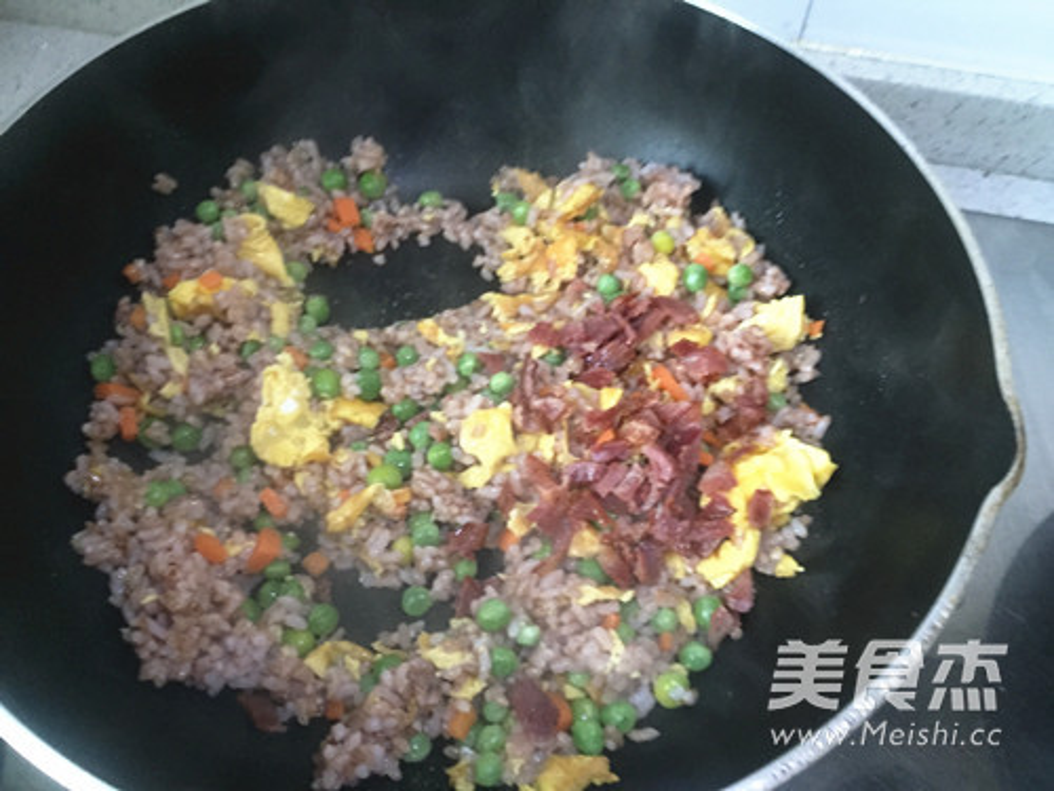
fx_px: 883
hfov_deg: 61.7
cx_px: 527
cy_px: 396
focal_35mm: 29
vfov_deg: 48.2
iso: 250
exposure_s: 1/15
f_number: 2.2
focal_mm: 4.15
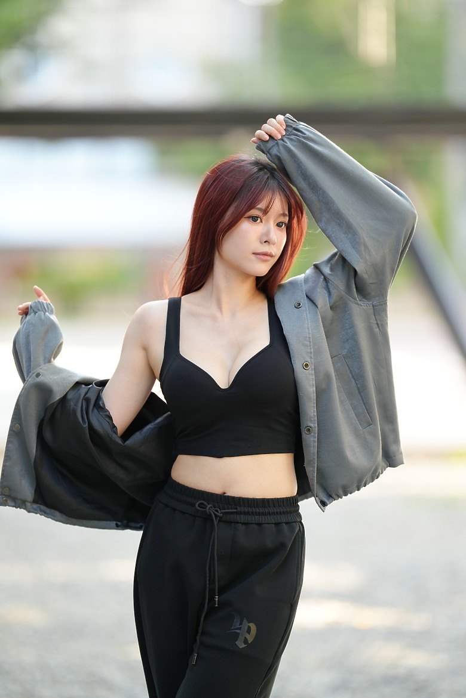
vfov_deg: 15.2
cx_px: 233
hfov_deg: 10.2
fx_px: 2621
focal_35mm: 135
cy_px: 349
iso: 250
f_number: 1.4
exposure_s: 1/320
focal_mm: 135
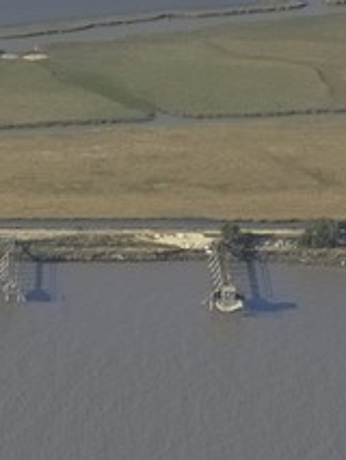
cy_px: 1056
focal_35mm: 433
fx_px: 5765
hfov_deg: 3.3
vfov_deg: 4.5
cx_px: -1144
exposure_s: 1/500
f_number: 5
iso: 100
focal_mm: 40
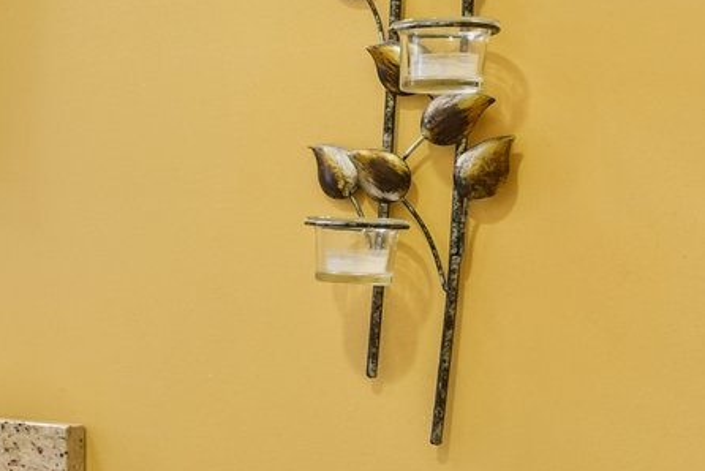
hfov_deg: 19.5
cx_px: -563
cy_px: 290
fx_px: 1528
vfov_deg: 17.5
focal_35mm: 78
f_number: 8
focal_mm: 17
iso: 200
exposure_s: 1/4
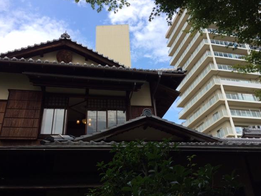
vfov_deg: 46.8
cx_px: 131
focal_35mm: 30
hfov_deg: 60.0
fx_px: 226
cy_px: 99
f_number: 2.2
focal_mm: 4.2
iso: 32
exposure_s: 1/1414
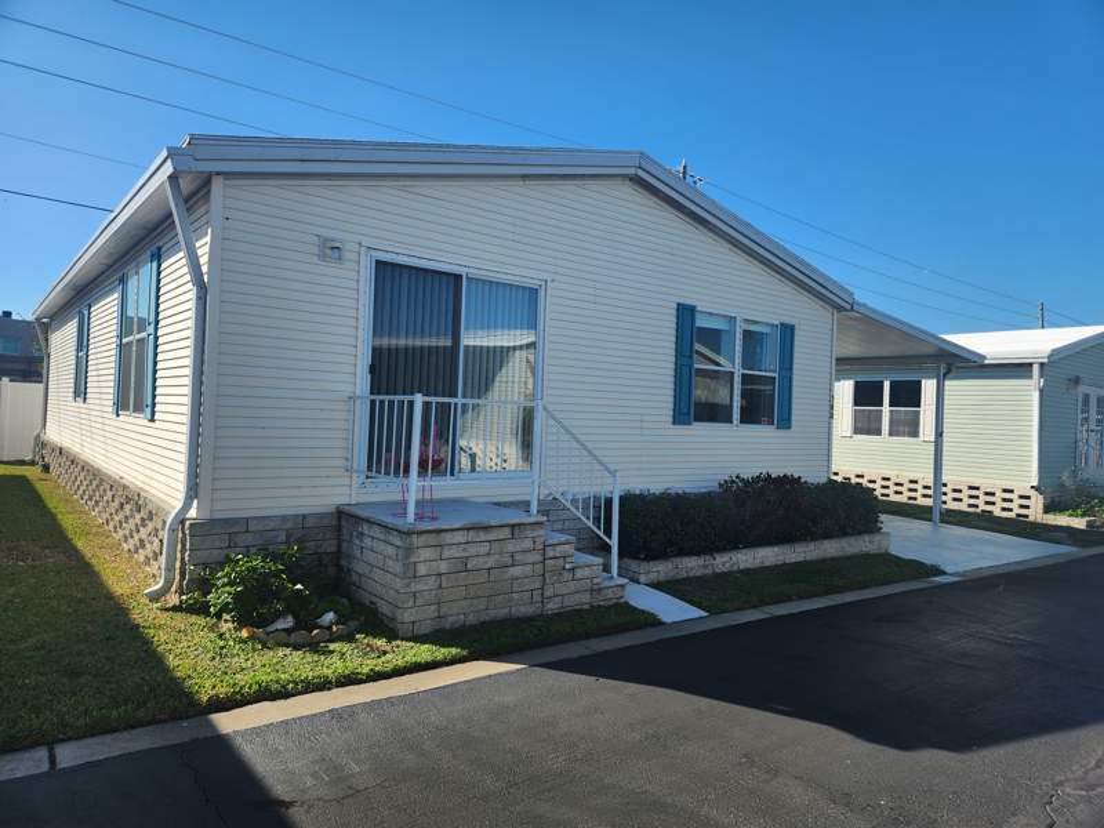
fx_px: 734
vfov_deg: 58.9
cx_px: 552
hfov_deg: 73.9
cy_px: 414
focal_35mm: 23
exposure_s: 1/1192
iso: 20
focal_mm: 5.4
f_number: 1.8
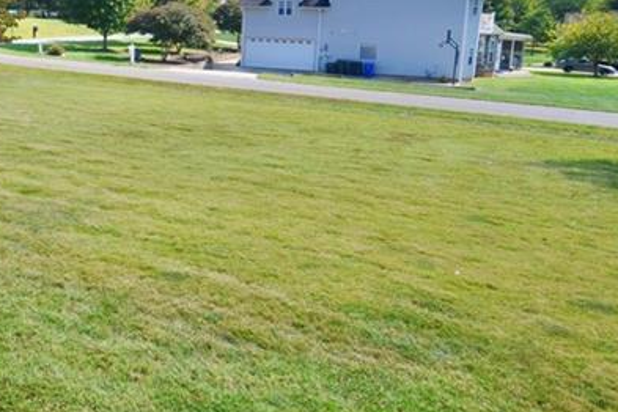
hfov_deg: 46.3
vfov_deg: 33.2
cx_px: 102
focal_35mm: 39
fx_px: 669
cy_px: 79
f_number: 9
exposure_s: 1/200
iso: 200
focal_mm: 10
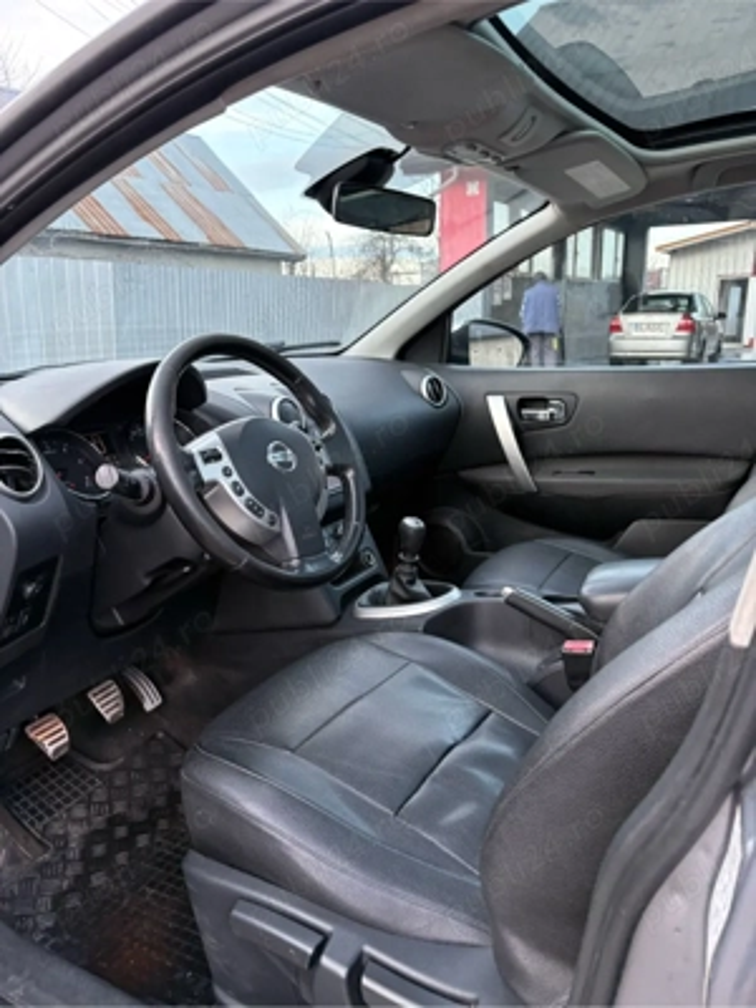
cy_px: 504
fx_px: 757
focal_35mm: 26
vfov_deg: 67.3
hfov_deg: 53.1
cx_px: 378
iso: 125
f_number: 1.6
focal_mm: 5.96
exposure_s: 1/61
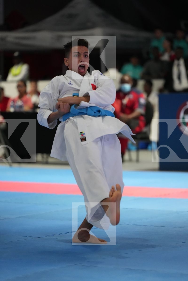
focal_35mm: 148
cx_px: 94
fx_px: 1159
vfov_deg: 13.9
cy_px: 140
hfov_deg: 9.3
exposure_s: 1/500
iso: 6400
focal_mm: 148
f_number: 2.8
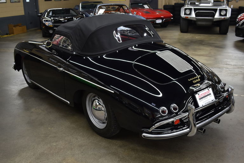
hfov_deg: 53.1
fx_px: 244
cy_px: 82
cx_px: 122
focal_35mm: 36
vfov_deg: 36.9
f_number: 3.8
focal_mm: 24
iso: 560
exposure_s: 1/40
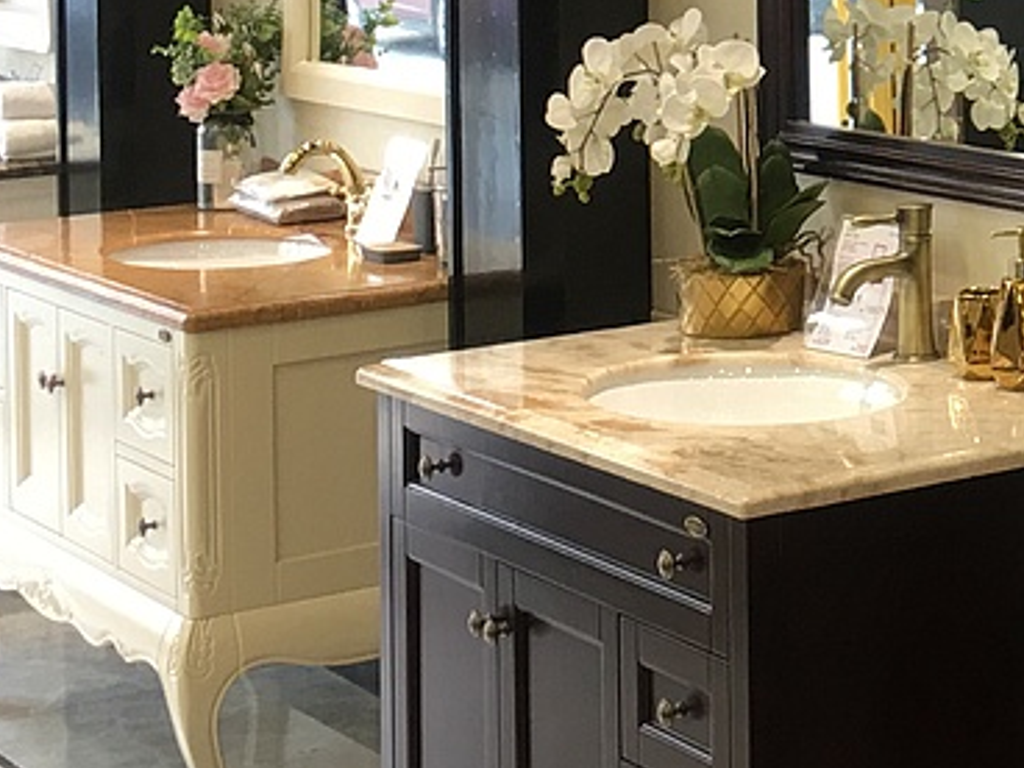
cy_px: -103
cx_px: 1338
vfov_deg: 14.3
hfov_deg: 18.1
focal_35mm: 101
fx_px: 2988
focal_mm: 4.15
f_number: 2.2
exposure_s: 1/33
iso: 32
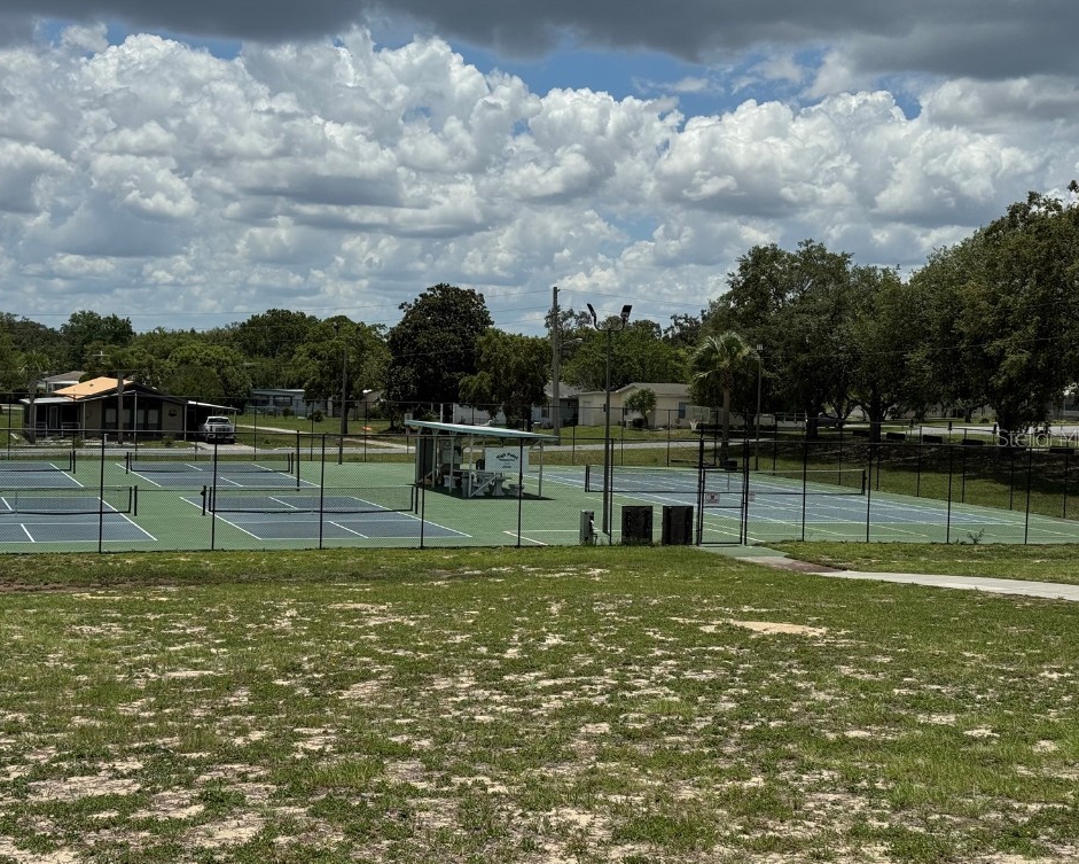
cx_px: 517
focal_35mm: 51
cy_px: 437
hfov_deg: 36.6
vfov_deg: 29.7
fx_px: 1629
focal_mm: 6.76
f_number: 1.78
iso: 80
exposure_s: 1/9009
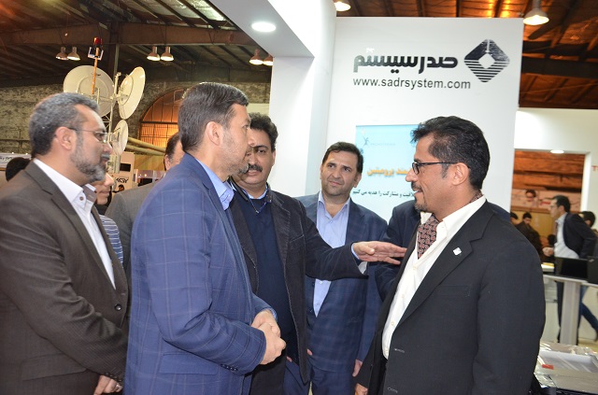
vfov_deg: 39.7
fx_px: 547
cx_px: 299
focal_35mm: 33
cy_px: 198
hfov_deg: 57.4
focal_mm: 22
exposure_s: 1/60
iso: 1600
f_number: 3.8
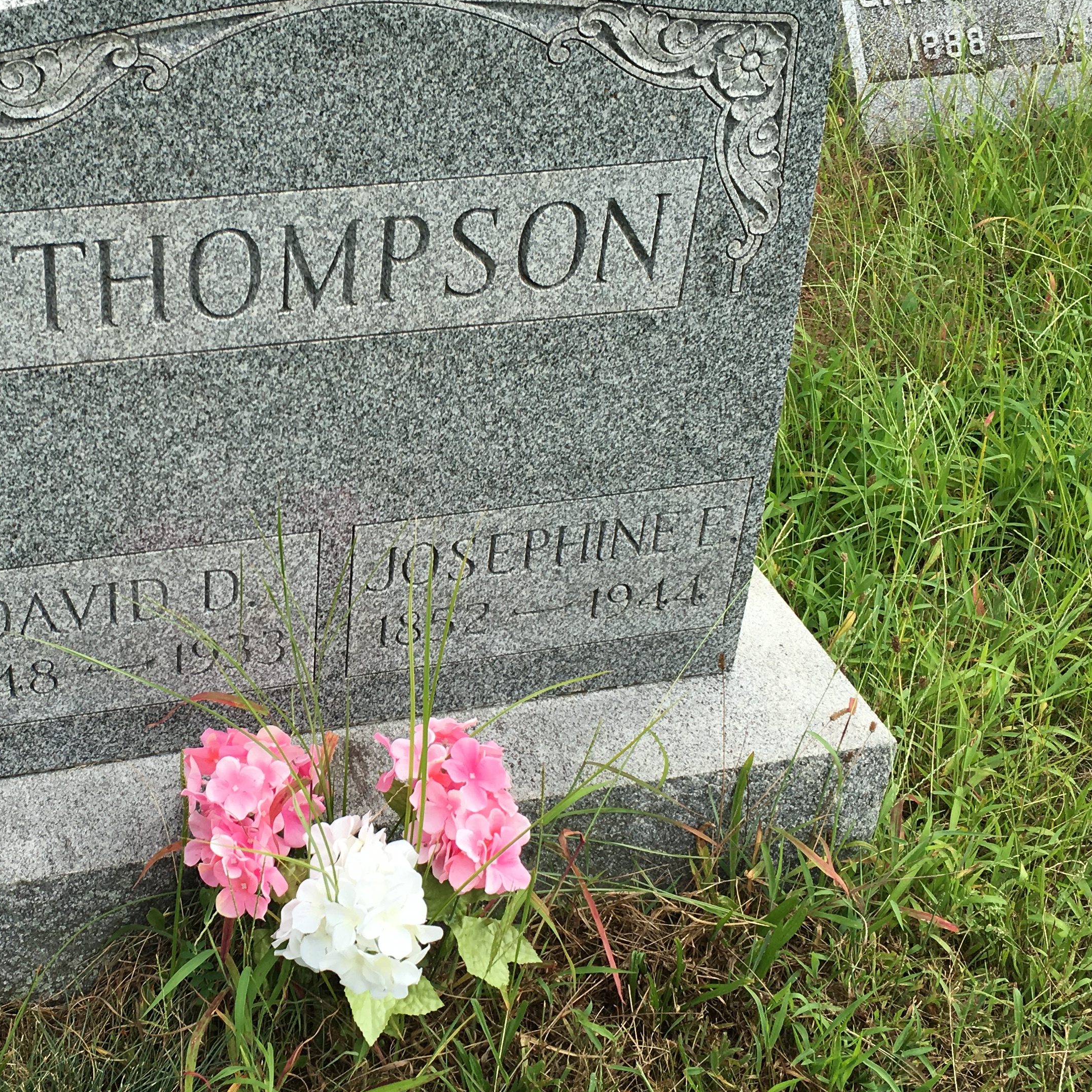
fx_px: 1713
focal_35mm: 48
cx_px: 280
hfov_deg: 34.6
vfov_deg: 35.3
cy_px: 501
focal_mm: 4.15
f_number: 2.2
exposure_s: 1/864
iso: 25
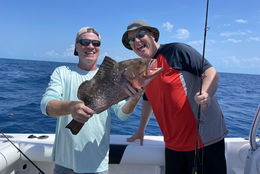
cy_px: 82
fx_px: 202
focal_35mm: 28
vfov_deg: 46.4
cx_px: 129
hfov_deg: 65.5
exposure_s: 1/3610
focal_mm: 4.2
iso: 32
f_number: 1.6
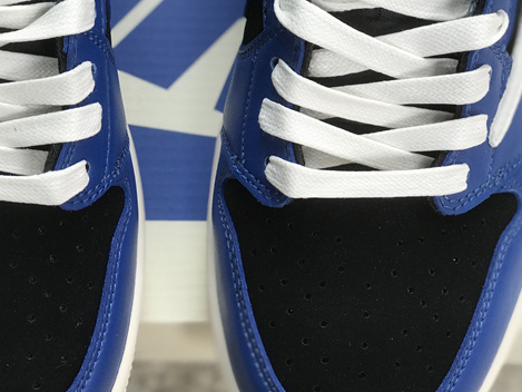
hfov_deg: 21.7
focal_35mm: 90
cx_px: 181
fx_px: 1358
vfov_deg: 16.4
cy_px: 256
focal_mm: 6.6
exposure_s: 1/50
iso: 20
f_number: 2.8
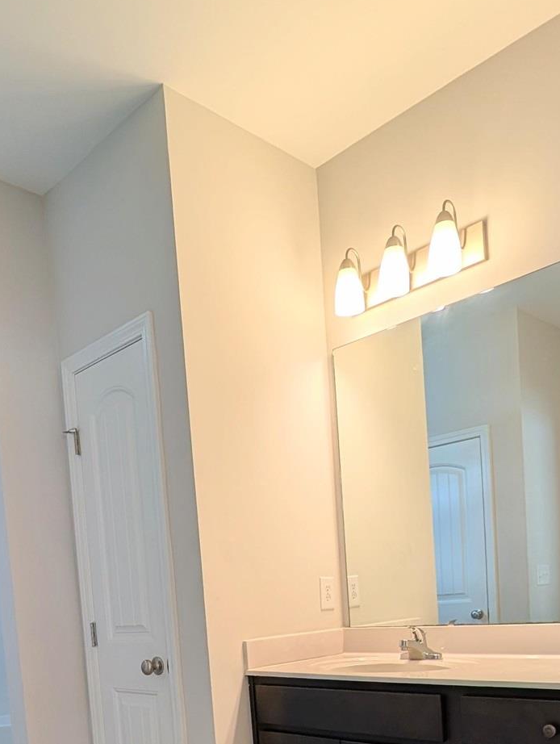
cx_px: 257
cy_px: 646
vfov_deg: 53.6
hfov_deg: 46.8
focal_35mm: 30
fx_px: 646
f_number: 1.7
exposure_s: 1/120
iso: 58
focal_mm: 2.02
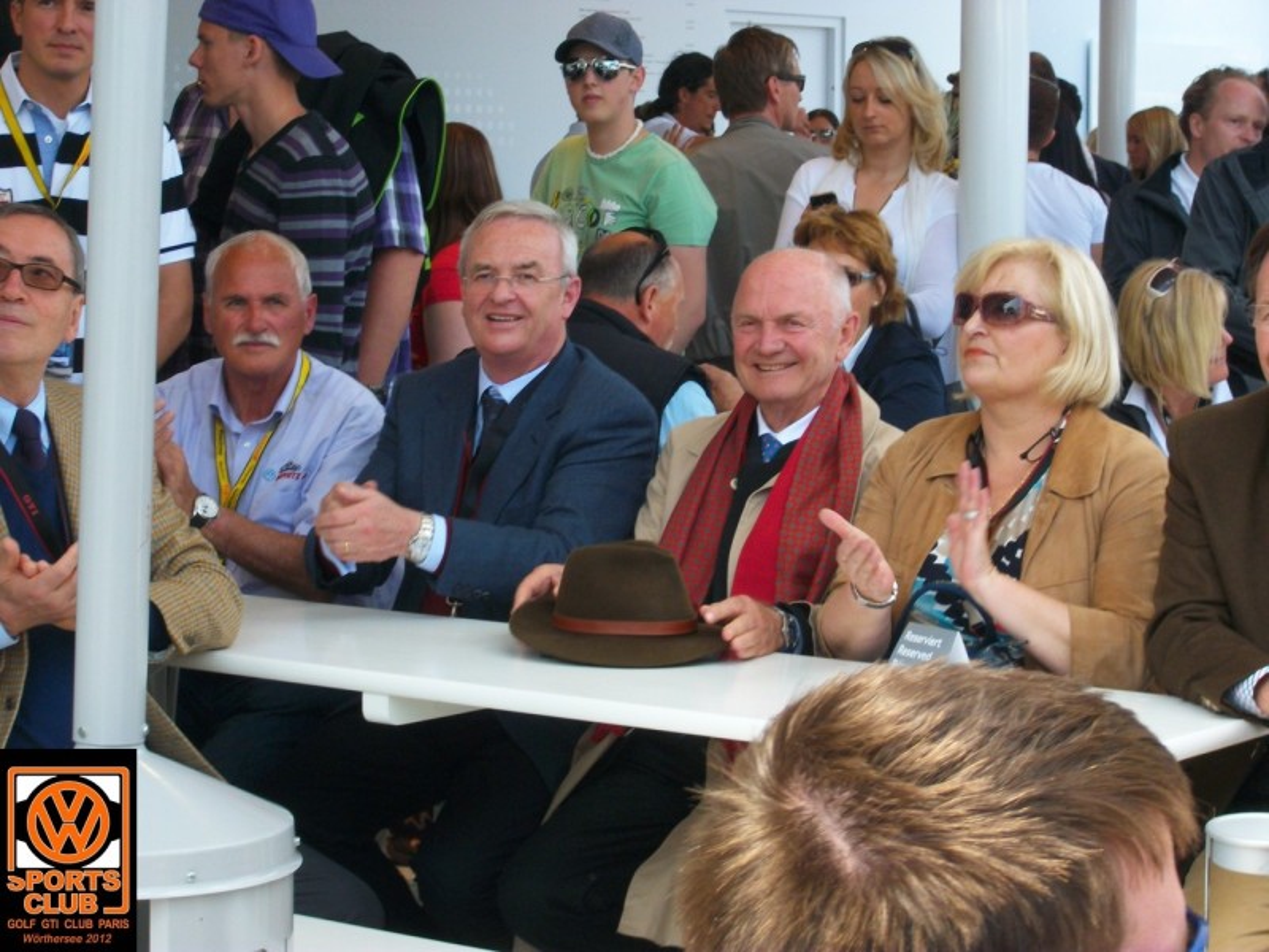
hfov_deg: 19.3
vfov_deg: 14.5
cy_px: 476
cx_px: 634
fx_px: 3739
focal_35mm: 102
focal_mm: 17.1
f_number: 5.3
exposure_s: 1/125
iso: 122
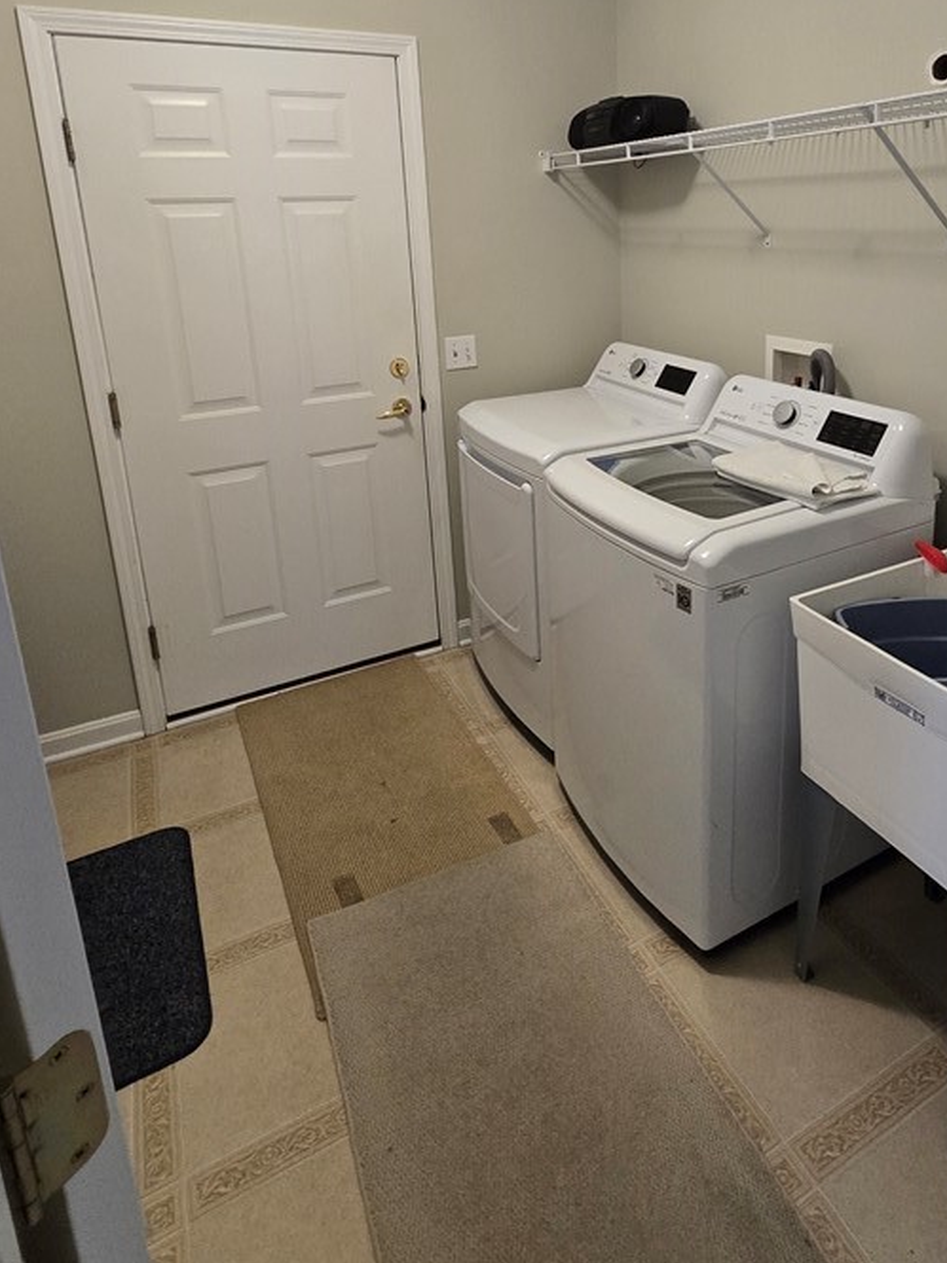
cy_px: 400
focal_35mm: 20
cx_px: 573
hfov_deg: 65.3
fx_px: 730
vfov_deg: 78.5
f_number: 2.2
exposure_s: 1/60
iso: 500
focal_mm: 2.2
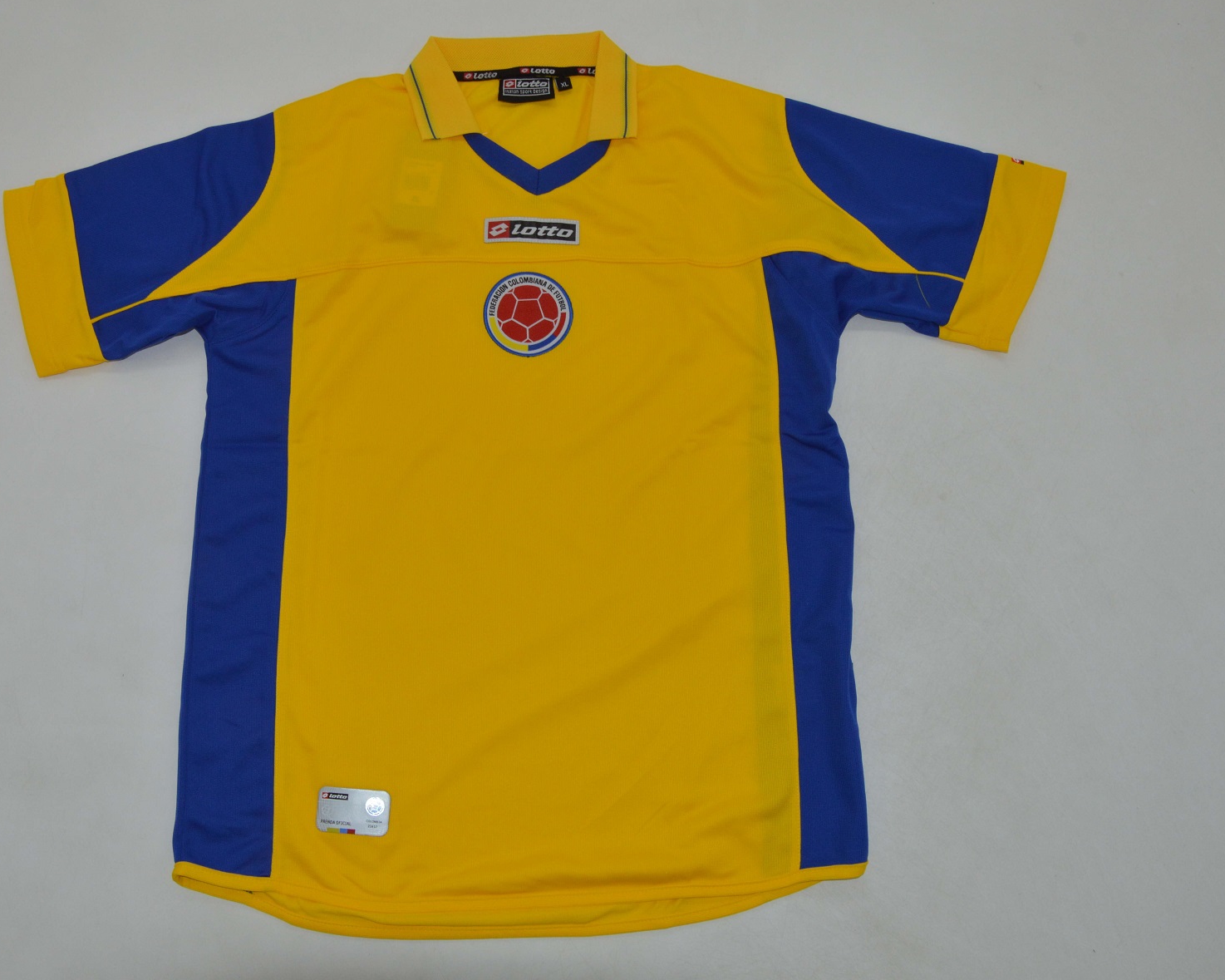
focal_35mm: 31
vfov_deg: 47.1
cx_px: 525
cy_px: 495
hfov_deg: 57.0
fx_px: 1124
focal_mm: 18
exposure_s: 1/160
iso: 400
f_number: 16
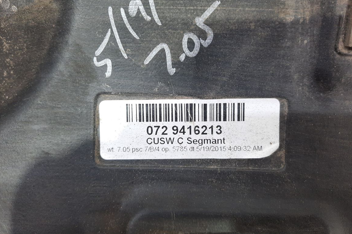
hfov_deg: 67.4
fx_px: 264
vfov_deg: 47.8
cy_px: 102
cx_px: 175
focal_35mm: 27
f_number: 2
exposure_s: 1/50
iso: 320
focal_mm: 4.6
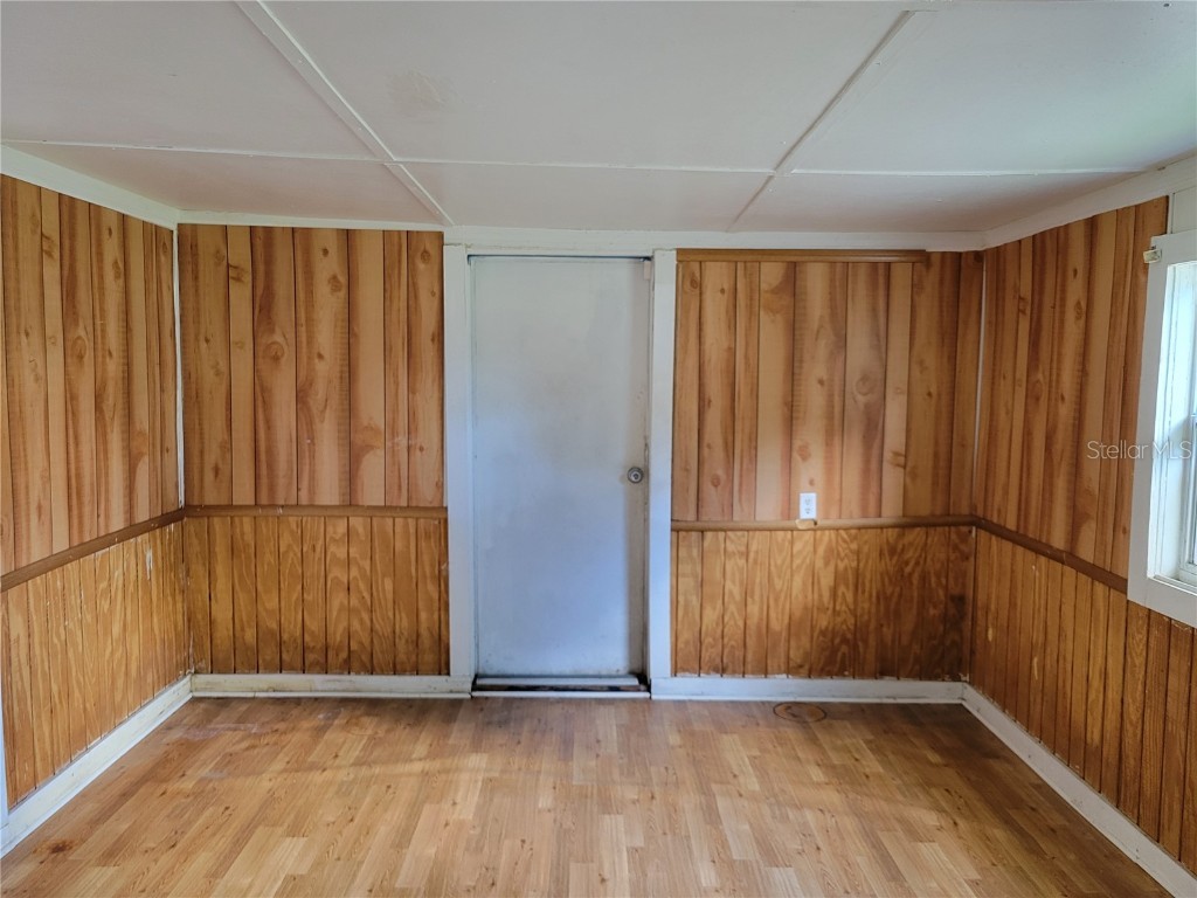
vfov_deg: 53.1
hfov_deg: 67.3
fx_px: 899
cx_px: 598
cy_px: 449
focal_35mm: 26
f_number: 1.8
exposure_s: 1/40
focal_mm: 5.4
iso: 250
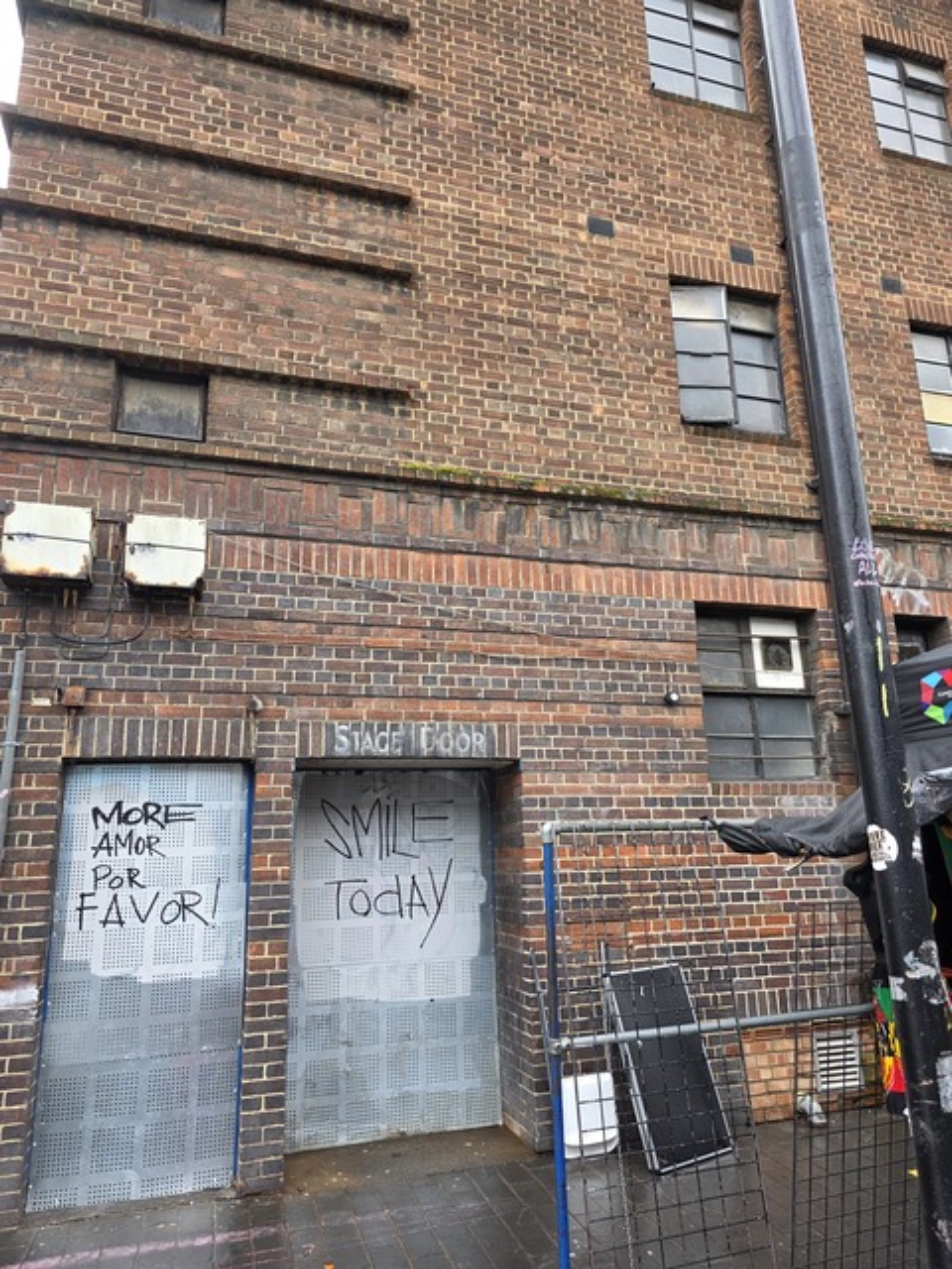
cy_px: 634
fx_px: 843
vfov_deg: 73.9
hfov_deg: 58.9
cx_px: 476
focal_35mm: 23
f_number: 1.7
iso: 125
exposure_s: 1/180
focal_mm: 6.3
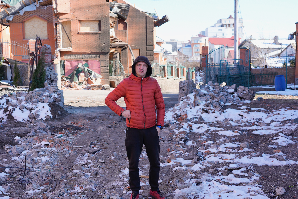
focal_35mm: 46
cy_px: 100
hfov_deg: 42.7
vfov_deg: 29.3
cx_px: 149
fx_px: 381
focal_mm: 46
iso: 80
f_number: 4
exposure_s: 1/200
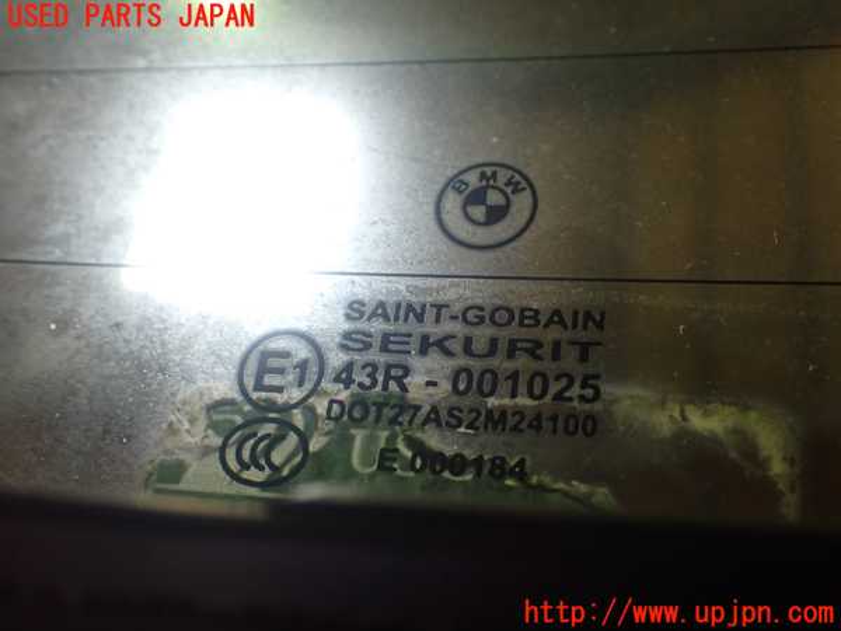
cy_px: 316
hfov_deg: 42.9
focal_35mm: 44
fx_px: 1069
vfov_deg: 32.9
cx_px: 420
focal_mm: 7.84
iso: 640
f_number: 2.9
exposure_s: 1/40
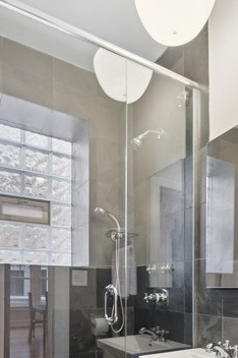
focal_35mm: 29
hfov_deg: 44.5
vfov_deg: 59.7
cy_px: 276
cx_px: 150
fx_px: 288
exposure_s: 1/80
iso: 2000
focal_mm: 17
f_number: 8
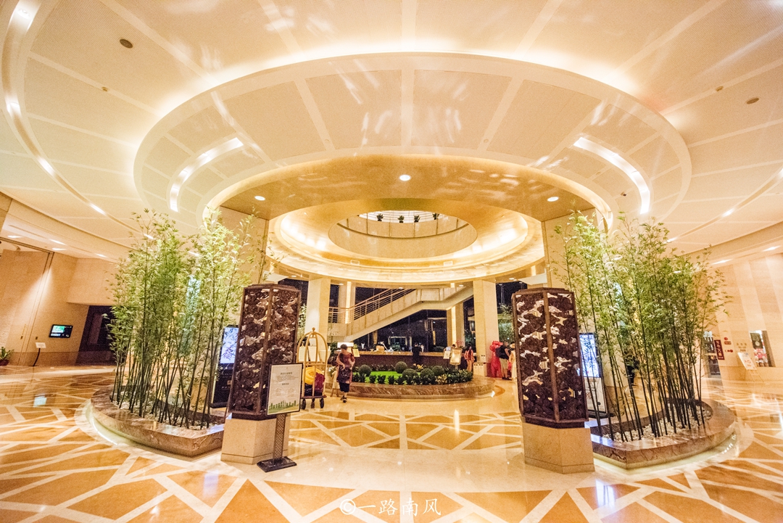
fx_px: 305
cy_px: 262
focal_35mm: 14
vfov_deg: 81.3
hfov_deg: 104.2
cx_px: 392
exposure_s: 1/100
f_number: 4.5
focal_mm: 14
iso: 2000
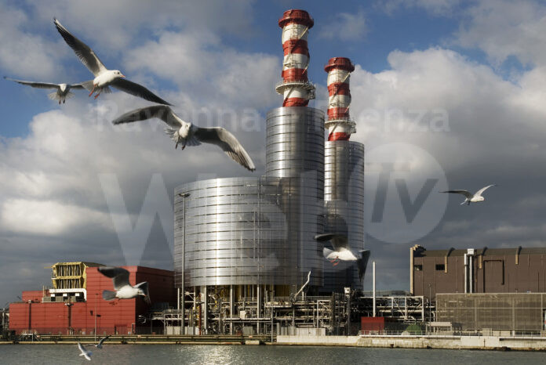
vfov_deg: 25.8
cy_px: 182
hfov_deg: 37.8
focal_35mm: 52
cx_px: 273
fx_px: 797
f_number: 11
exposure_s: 1/320
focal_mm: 35
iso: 100
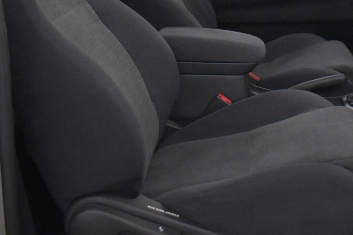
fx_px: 647
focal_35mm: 66
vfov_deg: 20.2
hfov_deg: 29.0
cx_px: 334
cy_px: 23
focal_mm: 18
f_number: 3.5
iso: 2800
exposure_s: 1/60
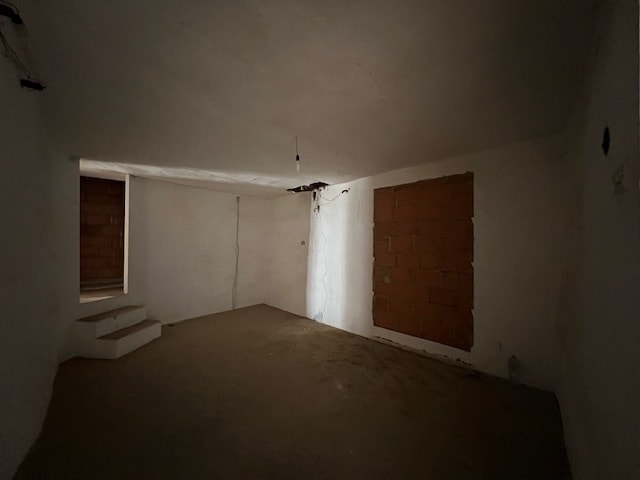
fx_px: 240
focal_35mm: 13
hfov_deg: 106.2
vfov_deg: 89.9
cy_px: 240
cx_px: 320
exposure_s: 1/38
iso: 1250
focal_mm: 1.57
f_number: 1.8
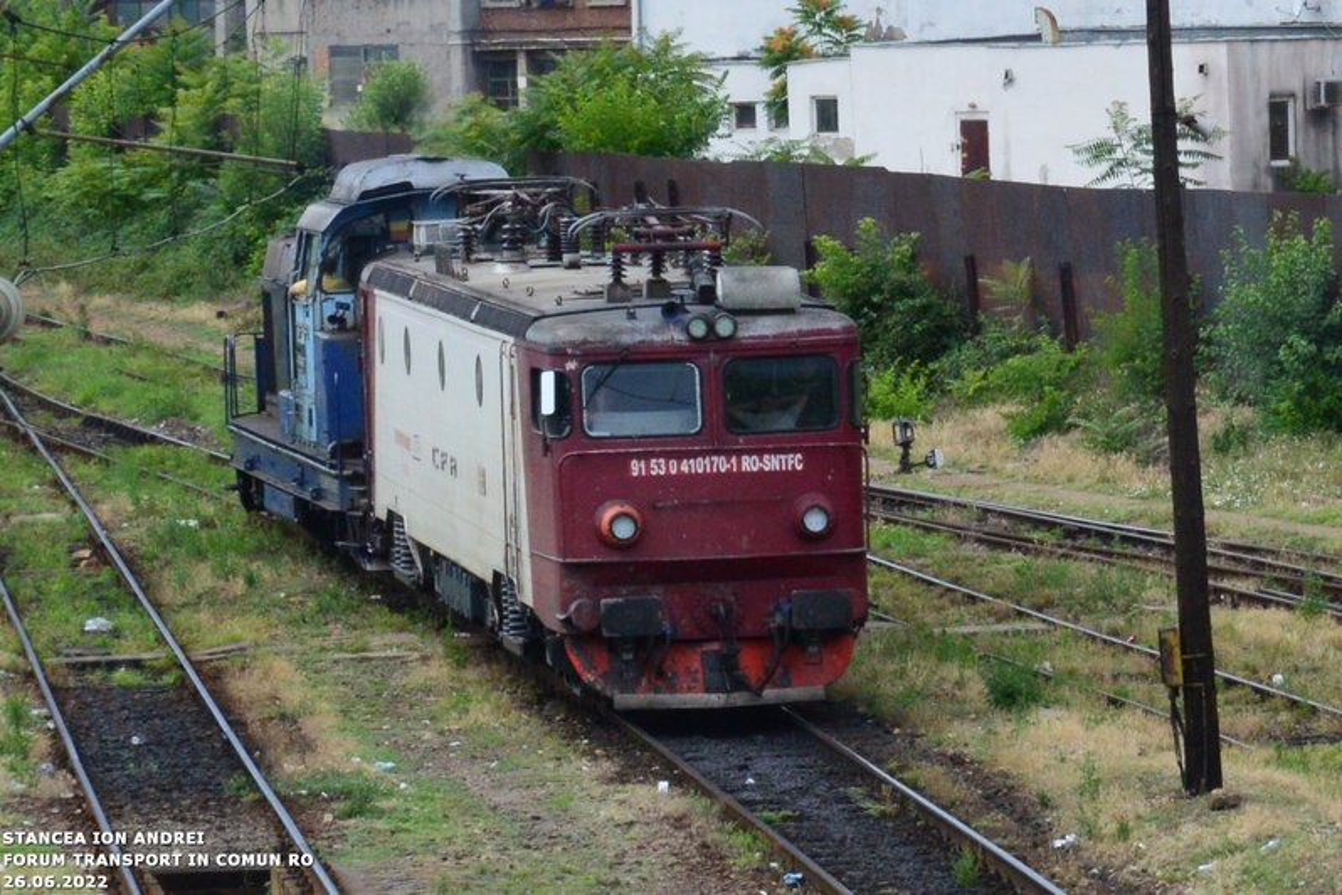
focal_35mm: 82
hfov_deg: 24.6
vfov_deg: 16.6
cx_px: 671
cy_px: 448
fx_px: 3075
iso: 800
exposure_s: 1/640
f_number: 11
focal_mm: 55
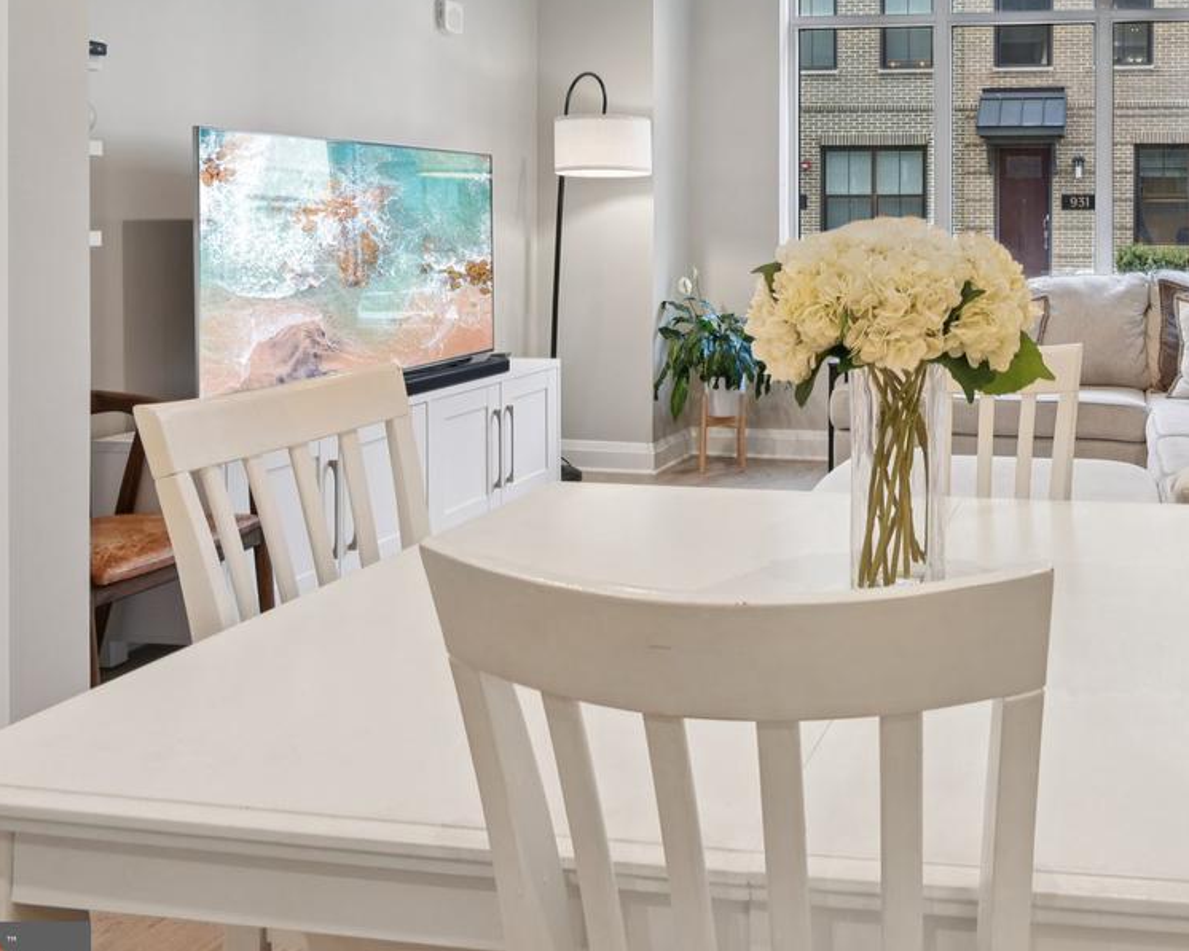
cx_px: 990
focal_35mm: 29
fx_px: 1021
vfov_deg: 48.1
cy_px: 238
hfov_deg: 55.2
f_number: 8
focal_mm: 16
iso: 400
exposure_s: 1/20
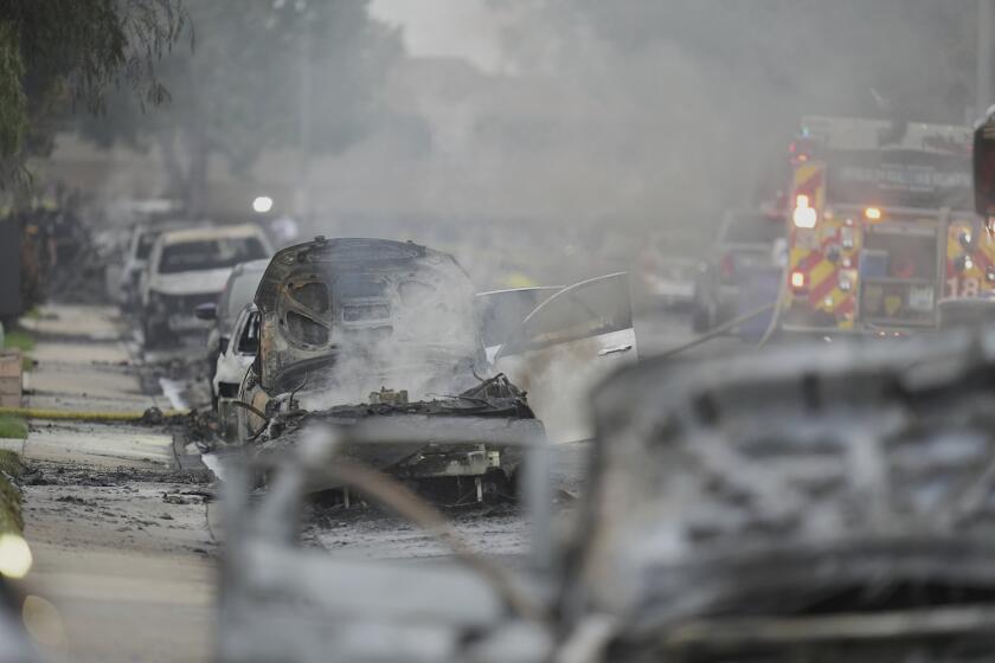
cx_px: 498
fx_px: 11055
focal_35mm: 400
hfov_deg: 5.2
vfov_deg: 3.4
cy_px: 332
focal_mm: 400
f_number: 2.8
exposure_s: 1/1000
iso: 2000
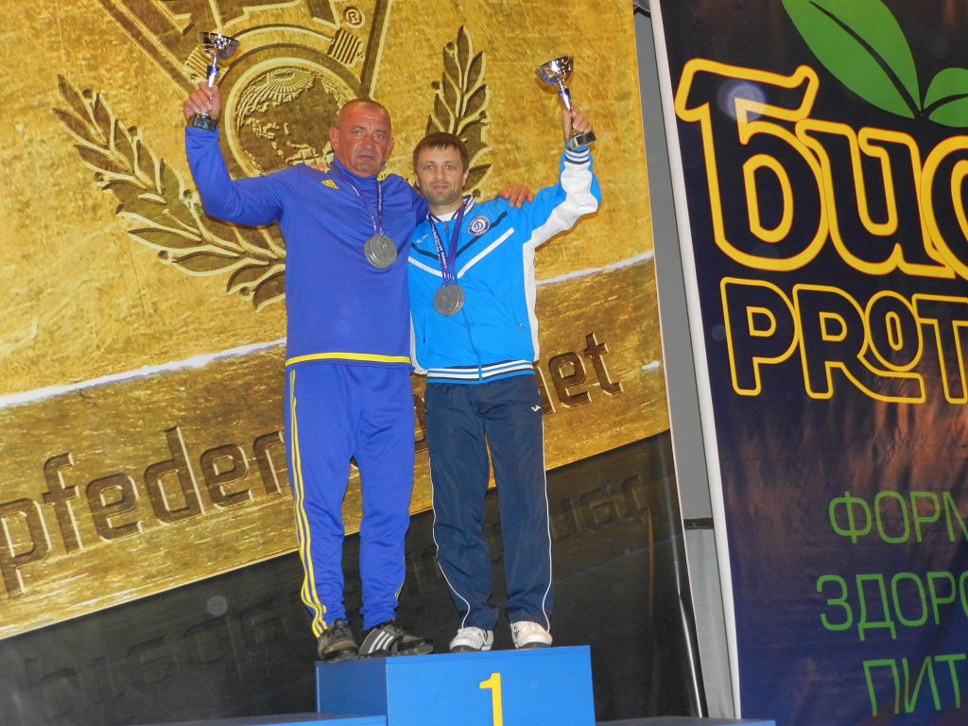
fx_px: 1286
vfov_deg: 31.5
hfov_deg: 41.2
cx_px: 484
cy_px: 363
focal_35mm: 46
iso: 640
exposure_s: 1/30
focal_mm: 8.1
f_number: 4.2
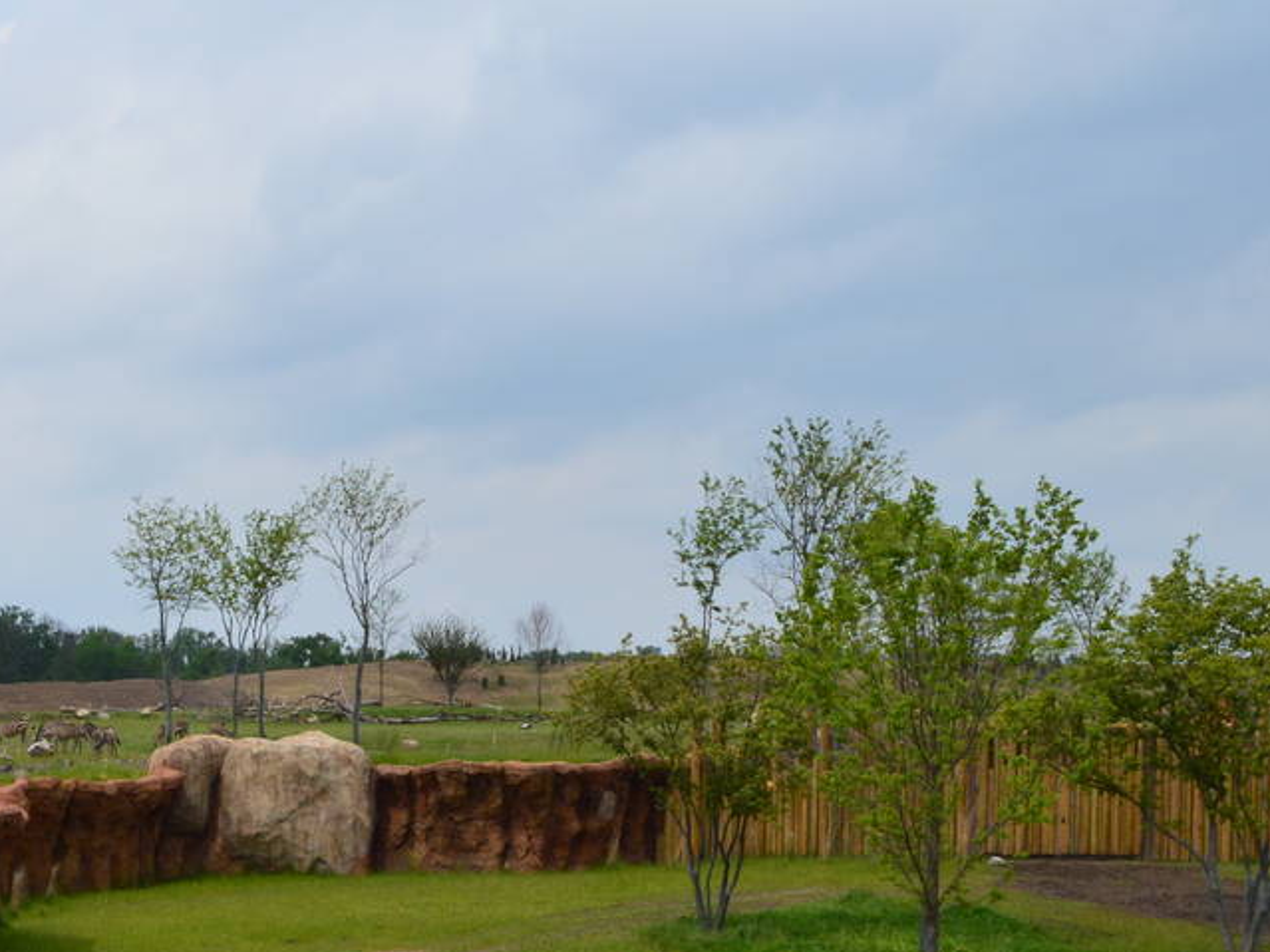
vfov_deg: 22.1
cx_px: 76
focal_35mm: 65
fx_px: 2384
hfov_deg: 28.4
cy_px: 831
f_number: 11
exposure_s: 1/500
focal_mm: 18
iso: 400
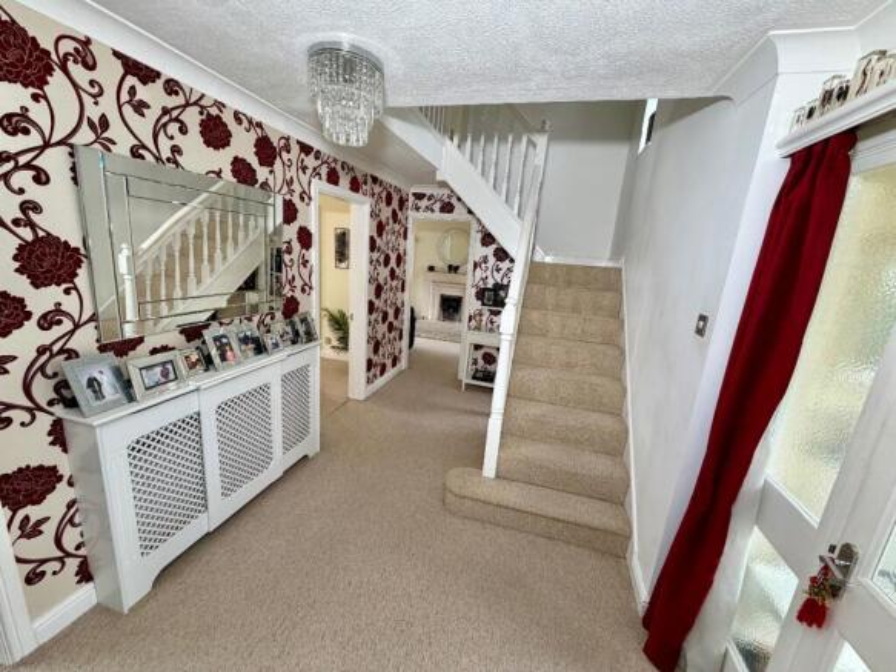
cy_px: 336
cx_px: 448
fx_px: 362
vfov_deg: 85.7
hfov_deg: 102.1
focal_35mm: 14
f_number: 2.2
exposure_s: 1/95
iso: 160
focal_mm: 2.22
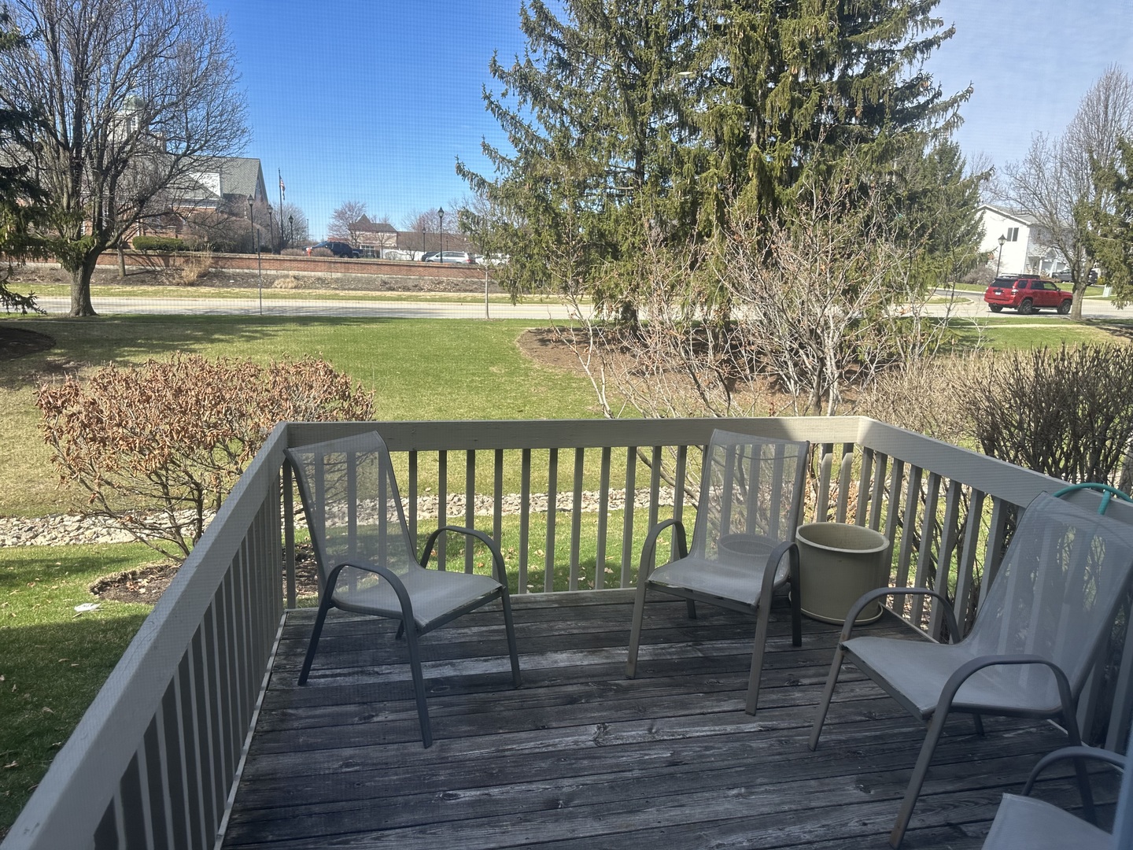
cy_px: 425
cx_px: 566
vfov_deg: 56.8
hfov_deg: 71.6
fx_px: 786
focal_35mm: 24
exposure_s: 1/1157
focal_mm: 6.86
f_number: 1.78
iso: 80
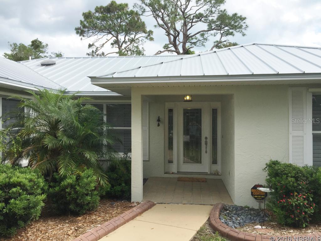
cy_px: 120
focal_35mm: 29
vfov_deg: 48.2
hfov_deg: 61.7
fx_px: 269
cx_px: 160
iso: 32
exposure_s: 1/989
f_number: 2.2
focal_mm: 4.15
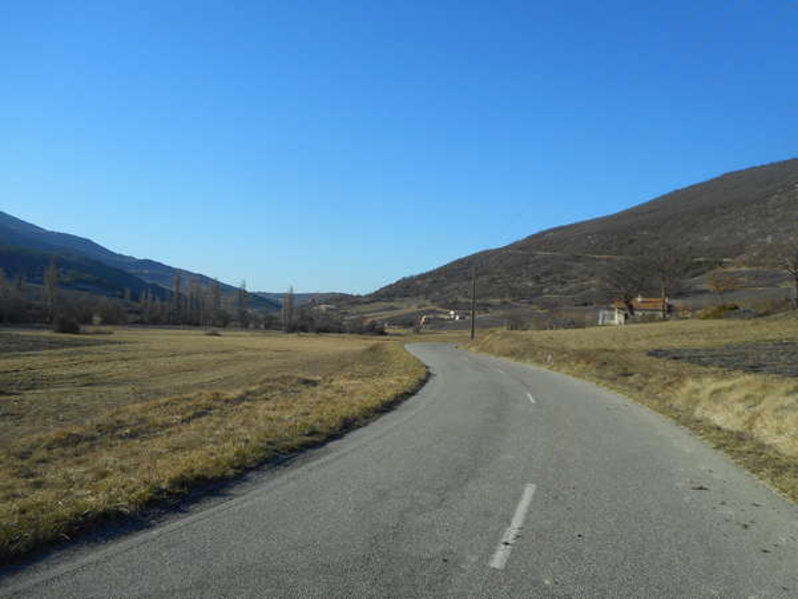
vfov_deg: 48.2
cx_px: 399
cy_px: 300
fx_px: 669
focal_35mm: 29
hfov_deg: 61.7
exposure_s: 1/800
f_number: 4
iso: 80
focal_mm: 5.2
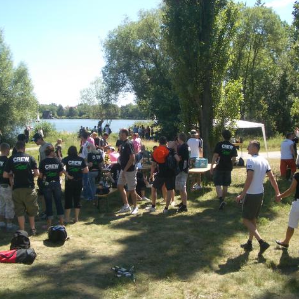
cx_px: 149
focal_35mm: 42
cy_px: 151
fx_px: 410
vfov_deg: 40.0
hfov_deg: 40.0
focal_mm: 5.8
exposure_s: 1/250
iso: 50
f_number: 4.3
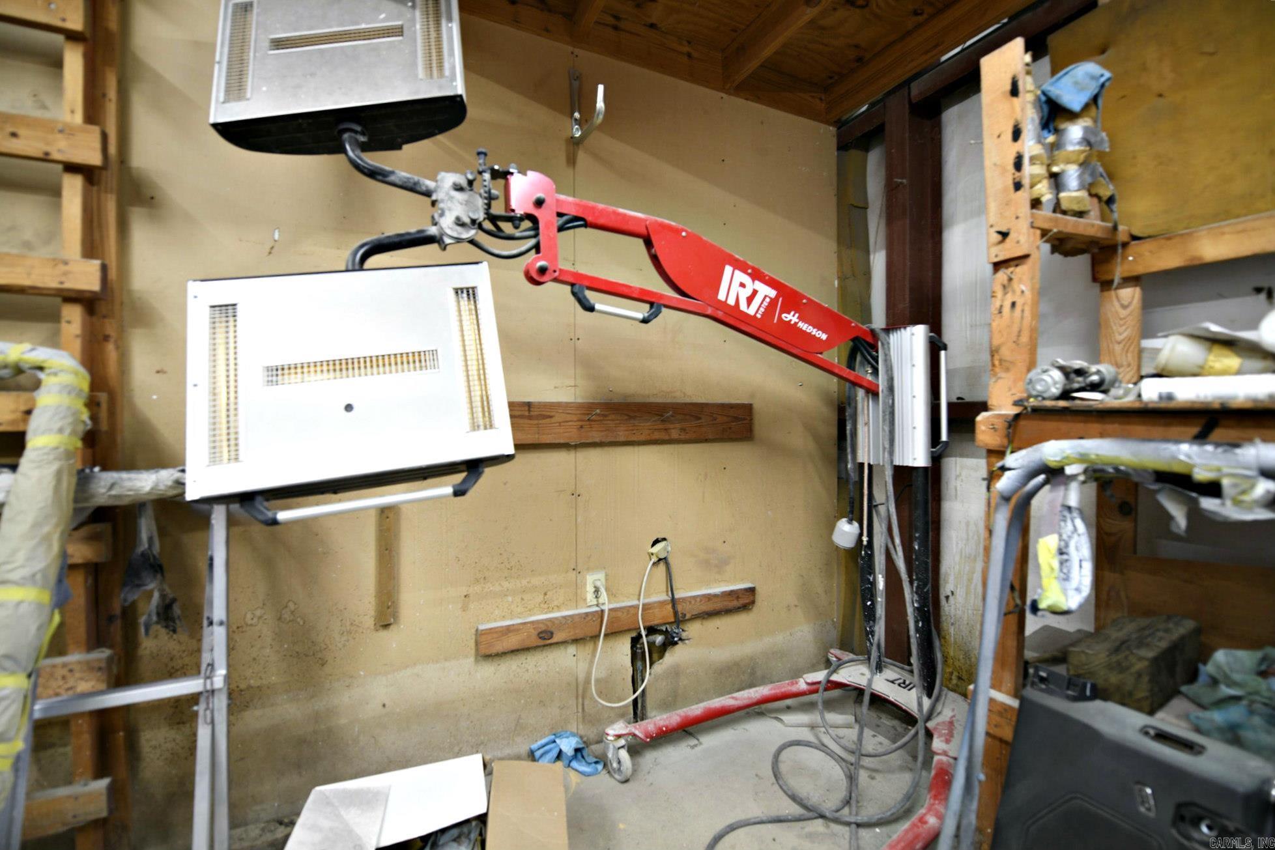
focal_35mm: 14
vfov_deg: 81.2
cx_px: 638
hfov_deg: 104.3
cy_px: 425
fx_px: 496
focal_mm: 14
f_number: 2.8
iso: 360
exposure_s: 1/15
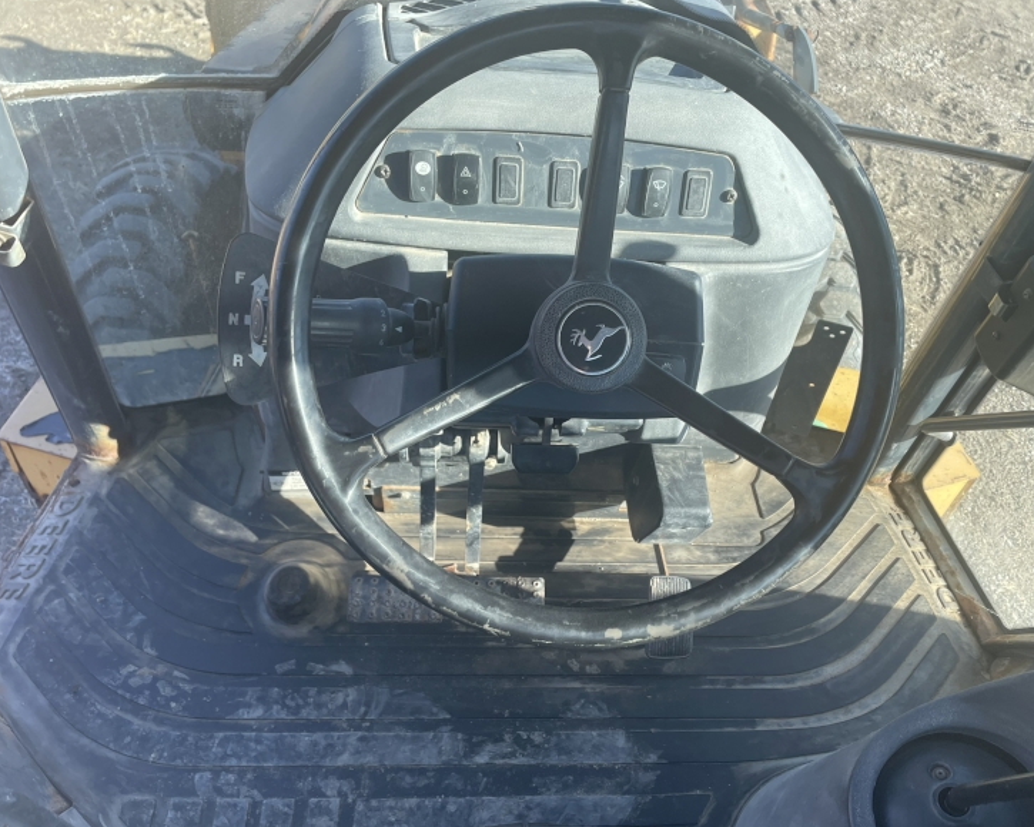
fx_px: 857
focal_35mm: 28
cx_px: 545
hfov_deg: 62.2
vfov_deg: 51.5
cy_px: 423
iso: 32
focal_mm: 4.2
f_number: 1.6
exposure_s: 1/550
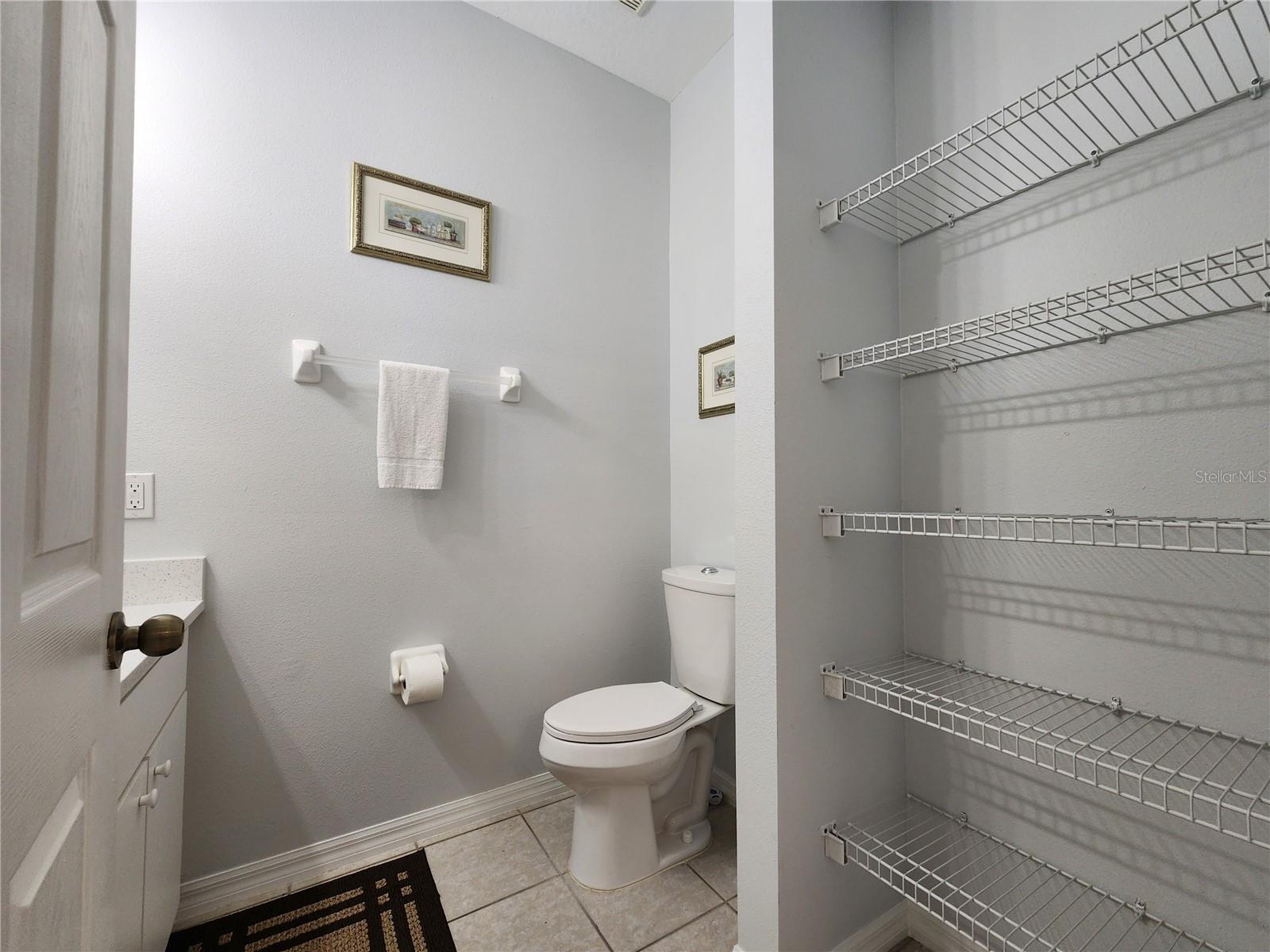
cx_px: 635
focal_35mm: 13
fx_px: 477
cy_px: 476
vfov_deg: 89.9
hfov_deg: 106.2
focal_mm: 2.2
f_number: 2.2
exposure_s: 1/60
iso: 100
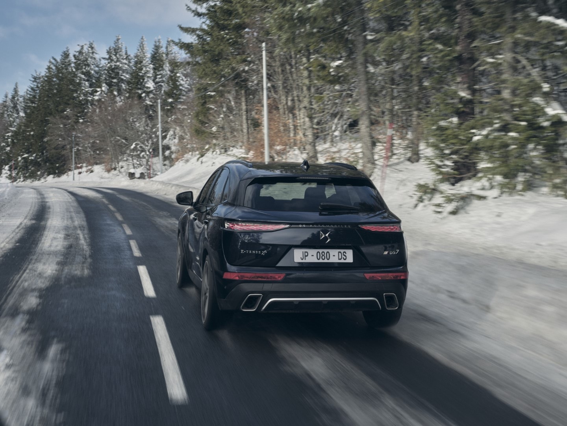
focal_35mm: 52
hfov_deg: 36.8
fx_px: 852
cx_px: 284
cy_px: 213
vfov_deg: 28.0
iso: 250
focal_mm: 66.3
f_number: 11
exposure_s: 1/60
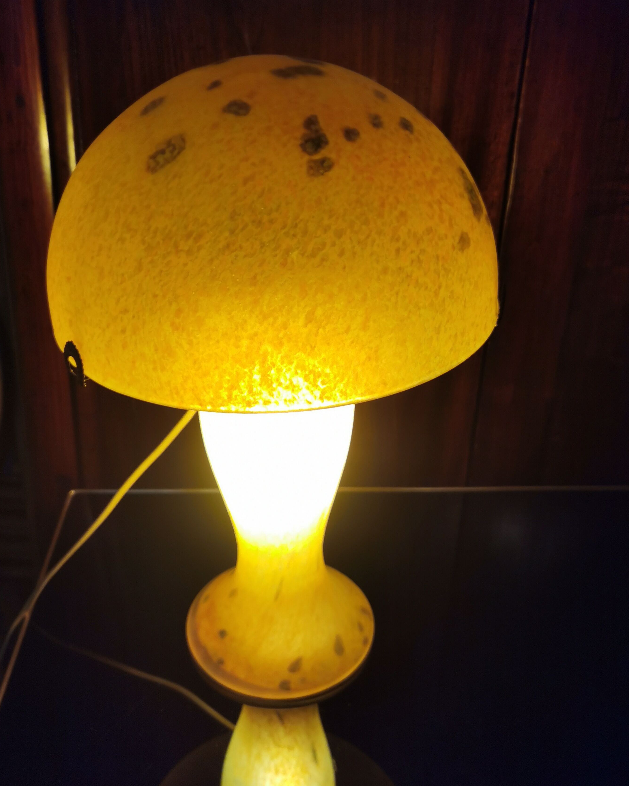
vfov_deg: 50.3
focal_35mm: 36
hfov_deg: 41.2
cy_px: 381
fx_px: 838
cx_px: 314
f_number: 1.6
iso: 50
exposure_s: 1/100
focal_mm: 5.56
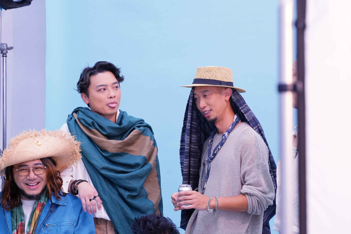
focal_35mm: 100
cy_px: 117
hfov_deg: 20.4
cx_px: 176
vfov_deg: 13.7
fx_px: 975
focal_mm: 67
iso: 1250
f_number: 4
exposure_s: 1/320
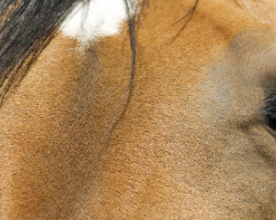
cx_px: 108
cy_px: 81
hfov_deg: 9.9
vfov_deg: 7.9
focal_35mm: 195
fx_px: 1594
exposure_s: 1/500
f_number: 7.1
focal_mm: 55
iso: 200
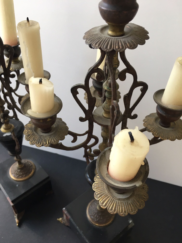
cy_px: 122
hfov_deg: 48.2
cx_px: 91
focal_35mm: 29
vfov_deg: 61.7
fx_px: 203
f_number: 2.2
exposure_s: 1/33
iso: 80
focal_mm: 4.15
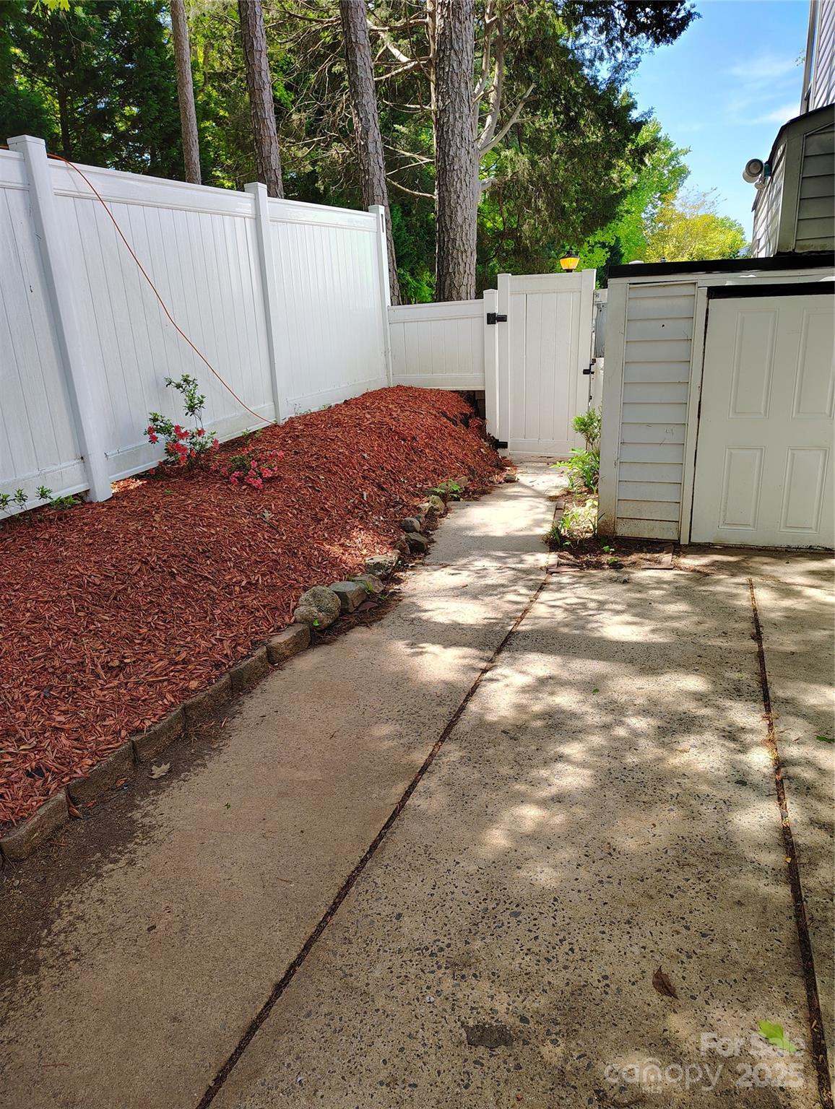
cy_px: 554
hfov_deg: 56.9
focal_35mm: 24
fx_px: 770
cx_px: 418
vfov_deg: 71.5
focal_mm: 5.56
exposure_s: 1/120
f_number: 1.8
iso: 103
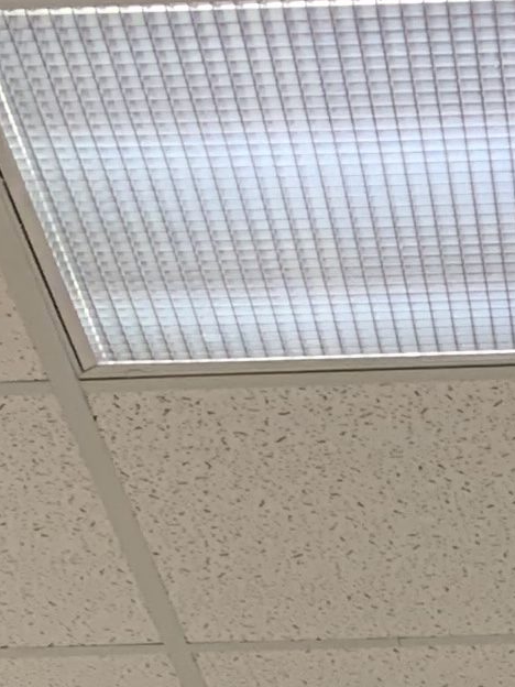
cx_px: 580
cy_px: 2193
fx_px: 3333
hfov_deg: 8.8
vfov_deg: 9.0
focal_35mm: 168
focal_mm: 4.25
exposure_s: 1/60
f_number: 1.8
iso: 125
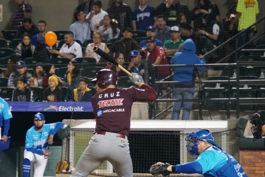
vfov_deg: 3.2
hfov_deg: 4.8
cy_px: 126
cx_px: 94
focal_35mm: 432
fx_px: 3180
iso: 6400
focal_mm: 200
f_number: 6.3
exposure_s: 1/250
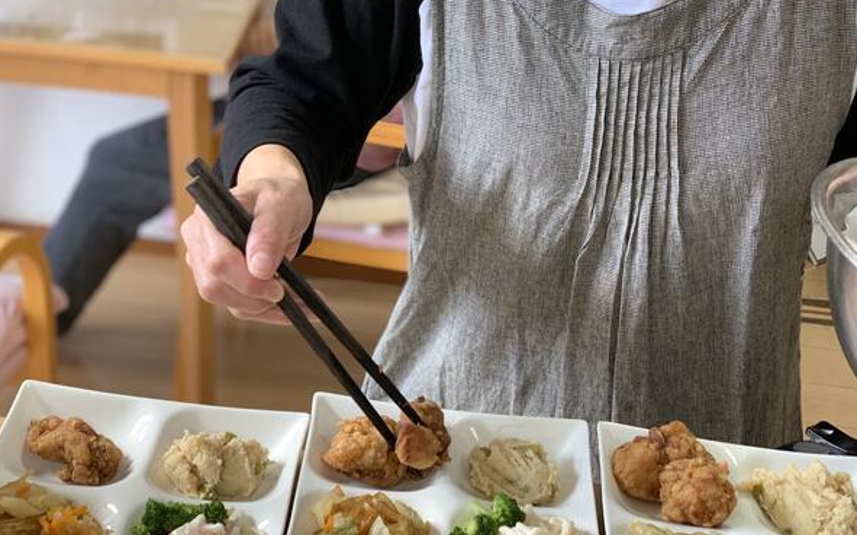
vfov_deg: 23.1
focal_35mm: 56
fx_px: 1308
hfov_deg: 36.3
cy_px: 248
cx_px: 428
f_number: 2.4
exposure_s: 1/77
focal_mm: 6
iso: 125
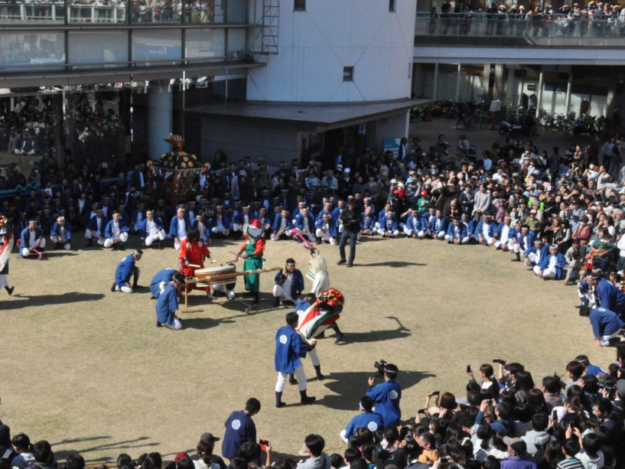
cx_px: 205
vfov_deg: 26.5
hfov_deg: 34.6
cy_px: 283
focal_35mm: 55
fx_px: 993
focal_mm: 26
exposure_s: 1/1250
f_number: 18
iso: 3200
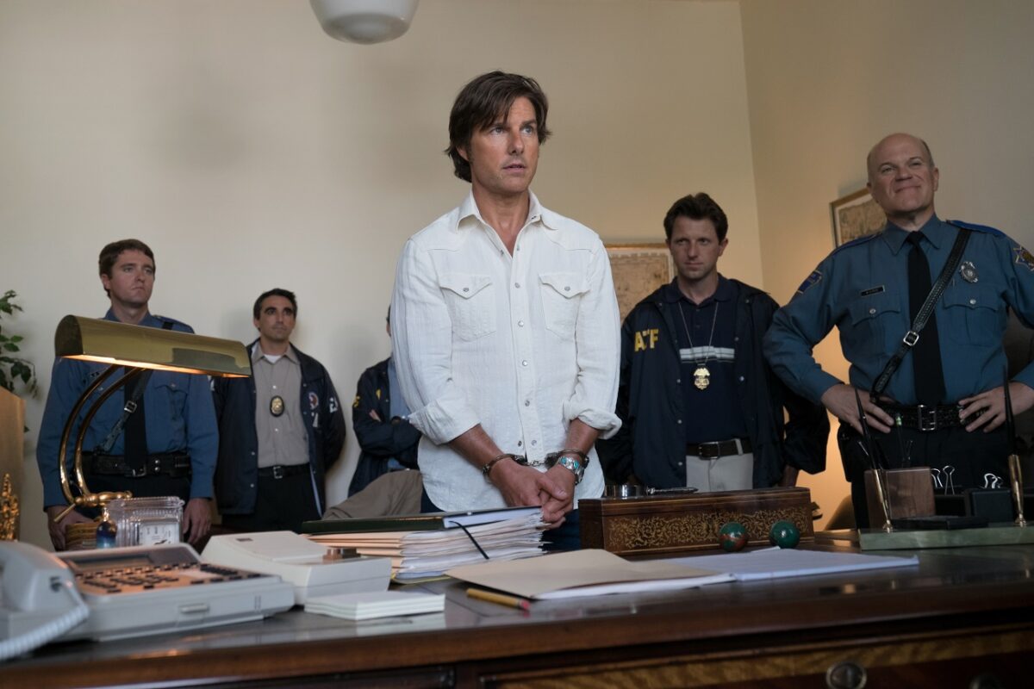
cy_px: 344
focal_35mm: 39
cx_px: 517
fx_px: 1120
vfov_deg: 34.2
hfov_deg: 49.6
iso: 800
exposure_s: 1/60
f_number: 4
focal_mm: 25.7
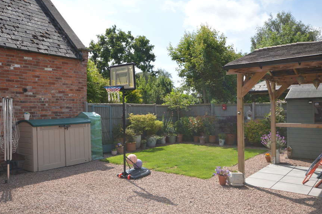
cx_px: 154
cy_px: 111
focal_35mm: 30
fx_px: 268
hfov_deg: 61.9
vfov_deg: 43.5
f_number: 8
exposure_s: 1/200
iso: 100
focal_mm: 16
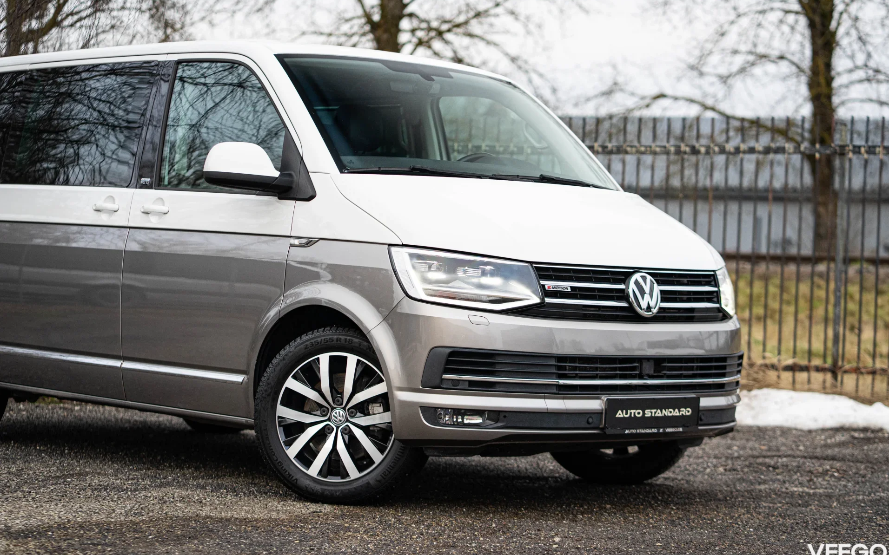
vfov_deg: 15.0
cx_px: 446
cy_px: 268
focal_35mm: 87
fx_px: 2108
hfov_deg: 23.8
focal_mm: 85
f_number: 2.8
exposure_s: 1/250
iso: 500
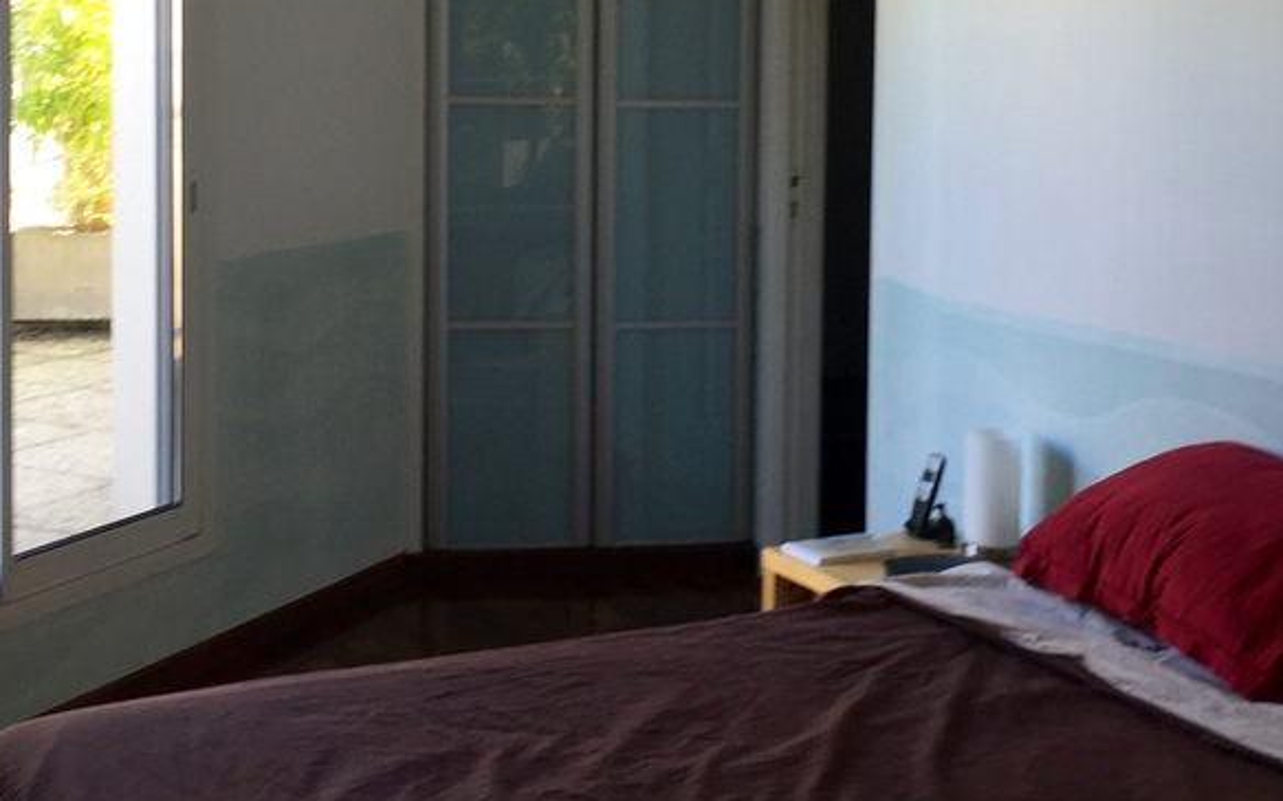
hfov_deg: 37.4
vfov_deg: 23.6
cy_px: 152
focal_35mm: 54
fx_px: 1888
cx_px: 511
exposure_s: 1/50
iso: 32
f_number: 2.2
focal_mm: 4.15
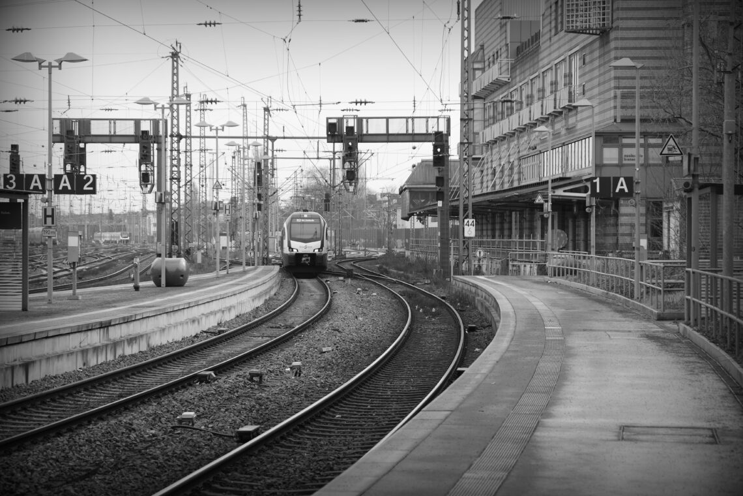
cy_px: 248
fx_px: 2249
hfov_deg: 18.8
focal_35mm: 109
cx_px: 372
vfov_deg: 12.6
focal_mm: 72.5
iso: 100
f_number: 5
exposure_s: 1/200
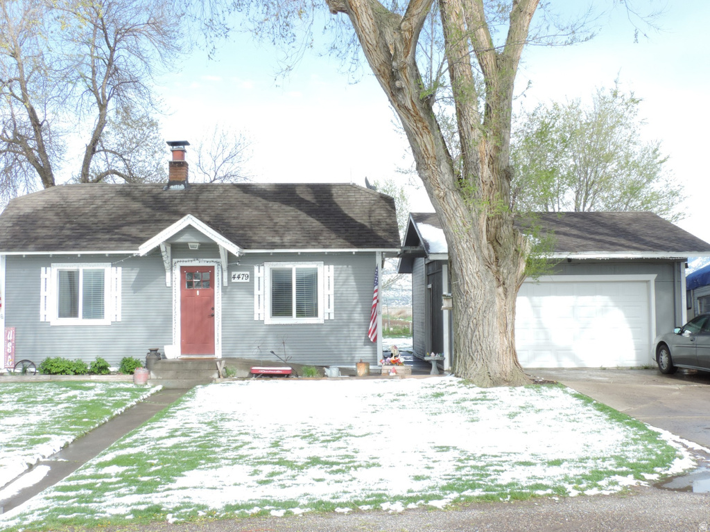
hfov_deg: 46.8
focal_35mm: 40
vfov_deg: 36.0
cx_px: 355
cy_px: 266
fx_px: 820
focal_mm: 7.1
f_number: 8.3
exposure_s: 1/60
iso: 80
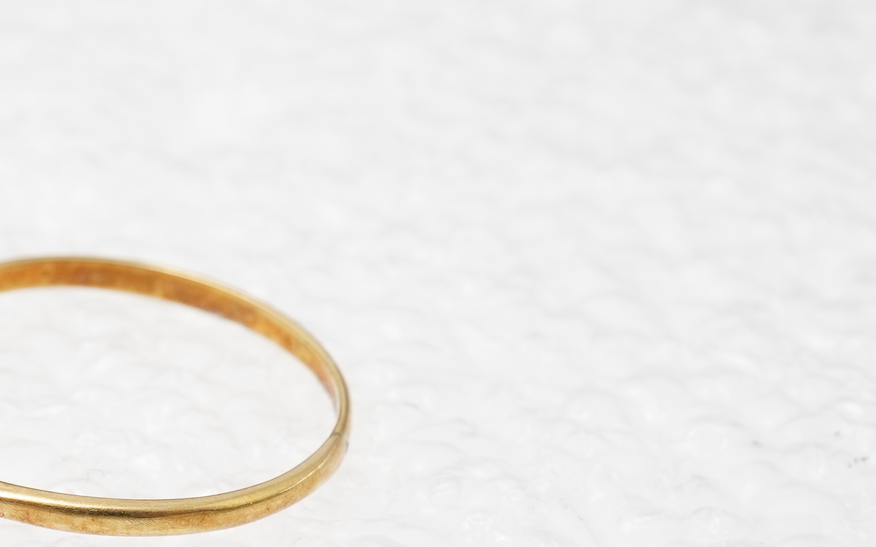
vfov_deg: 13.2
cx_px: 36
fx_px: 2339
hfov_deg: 20.6
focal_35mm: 98
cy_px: 503
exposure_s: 1/125
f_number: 20
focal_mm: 30
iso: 500
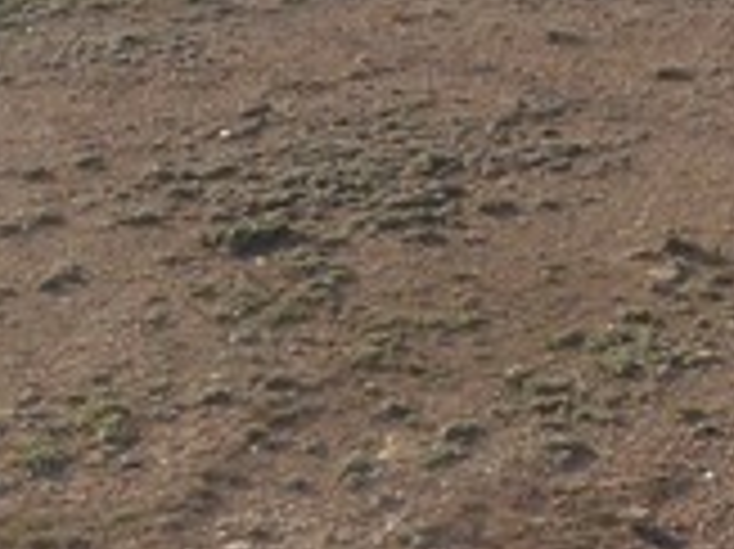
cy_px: -513
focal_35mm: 98
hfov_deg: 17.8
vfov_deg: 13.2
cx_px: 1121
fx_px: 2076
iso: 160
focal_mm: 4.3
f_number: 3.3
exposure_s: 1/1000
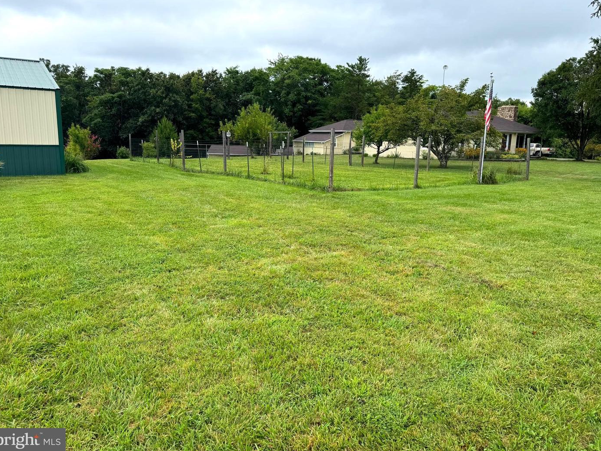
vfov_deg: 54.9
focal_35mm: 25
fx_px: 434
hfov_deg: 69.4
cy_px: 218
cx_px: 302
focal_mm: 6.76
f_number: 1.78
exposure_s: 1/1818
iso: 80
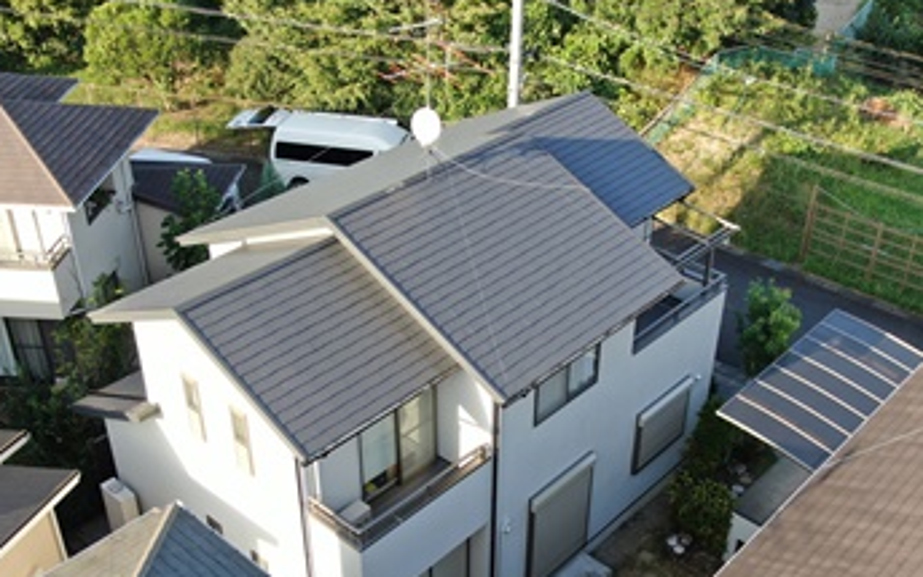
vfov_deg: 30.5
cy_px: 344
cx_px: 462
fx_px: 1056
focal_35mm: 42
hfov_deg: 47.2
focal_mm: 6.77
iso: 100
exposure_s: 1/200
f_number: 3.4
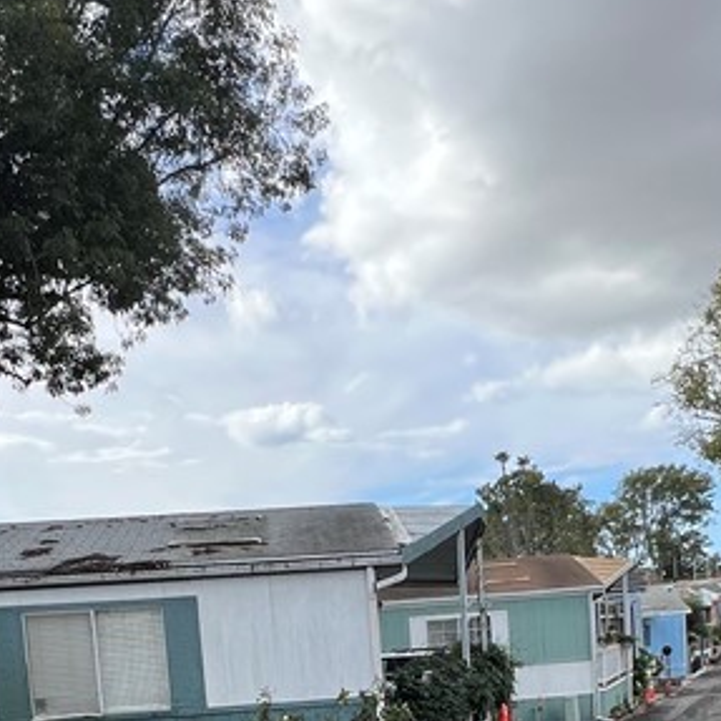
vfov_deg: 36.7
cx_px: 389
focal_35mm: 41
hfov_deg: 40.9
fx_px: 966
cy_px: 724
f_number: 1.8
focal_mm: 1.57
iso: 32
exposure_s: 1/995
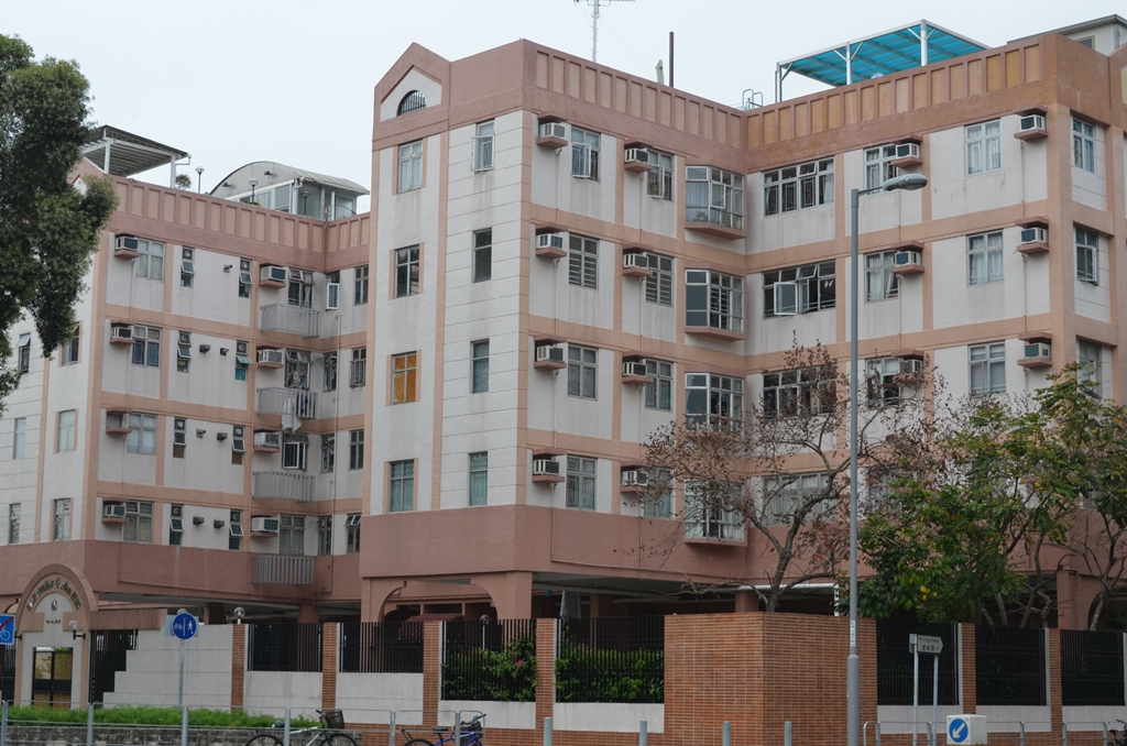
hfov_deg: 32.0
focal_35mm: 63
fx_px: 1968
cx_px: 564
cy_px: 373
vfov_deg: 21.5
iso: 200
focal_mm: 42
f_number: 8
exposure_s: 1/250
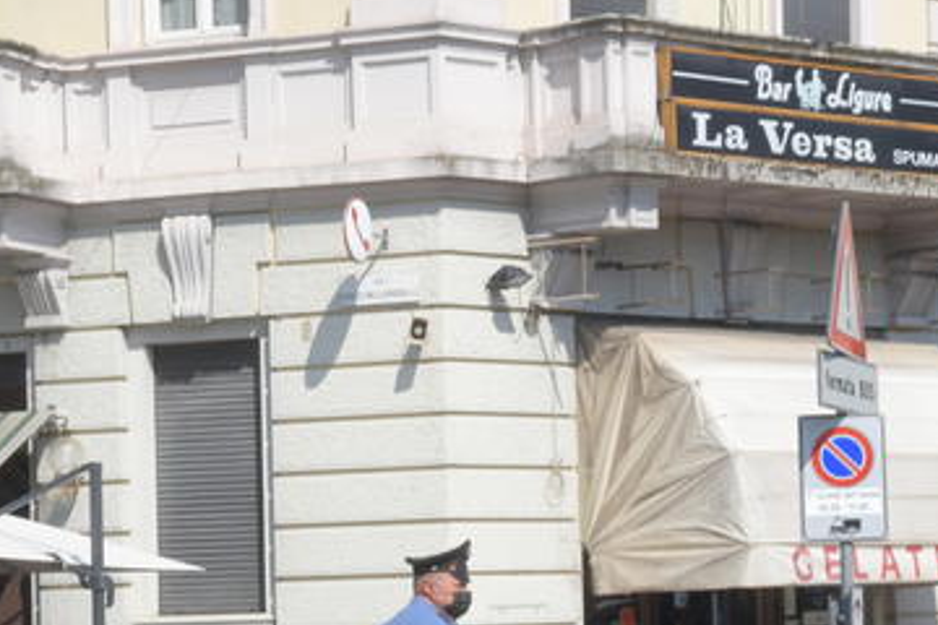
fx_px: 3647
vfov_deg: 9.8
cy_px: 483
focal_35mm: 140
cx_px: 388
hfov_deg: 14.6
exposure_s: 1/200
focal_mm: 48
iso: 1000
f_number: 29
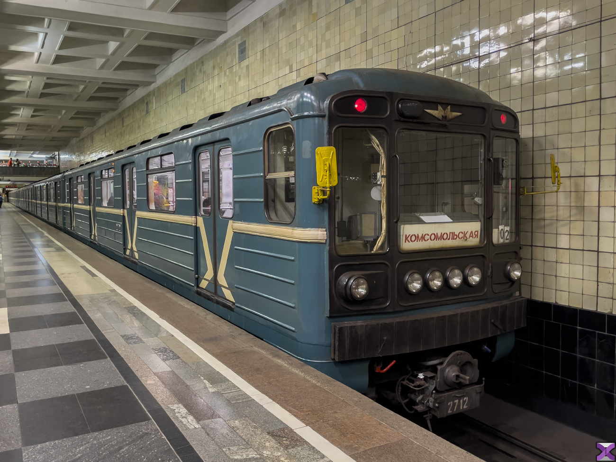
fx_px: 463
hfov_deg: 67.3
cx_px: 308
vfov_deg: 53.1
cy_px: 231
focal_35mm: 26
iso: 400
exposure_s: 1/35
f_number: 1.6
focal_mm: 4.2
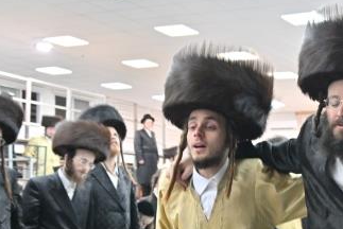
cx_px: 285
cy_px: 213
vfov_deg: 17.7
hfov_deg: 26.0
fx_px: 725
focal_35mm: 76
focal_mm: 24
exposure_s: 1/160
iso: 1600
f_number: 4
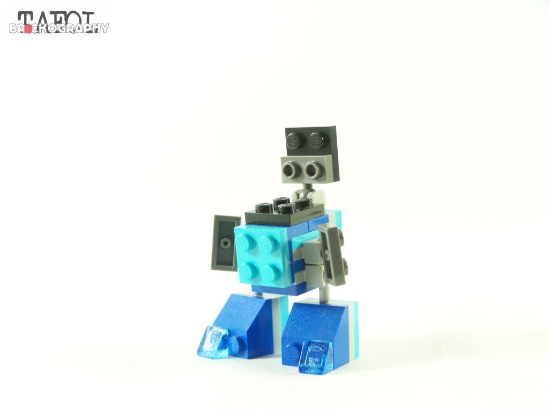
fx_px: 1189
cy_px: 206
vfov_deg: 19.6
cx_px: 274
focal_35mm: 75
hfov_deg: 26.0
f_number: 3.6
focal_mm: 12.4
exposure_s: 1/60
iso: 400
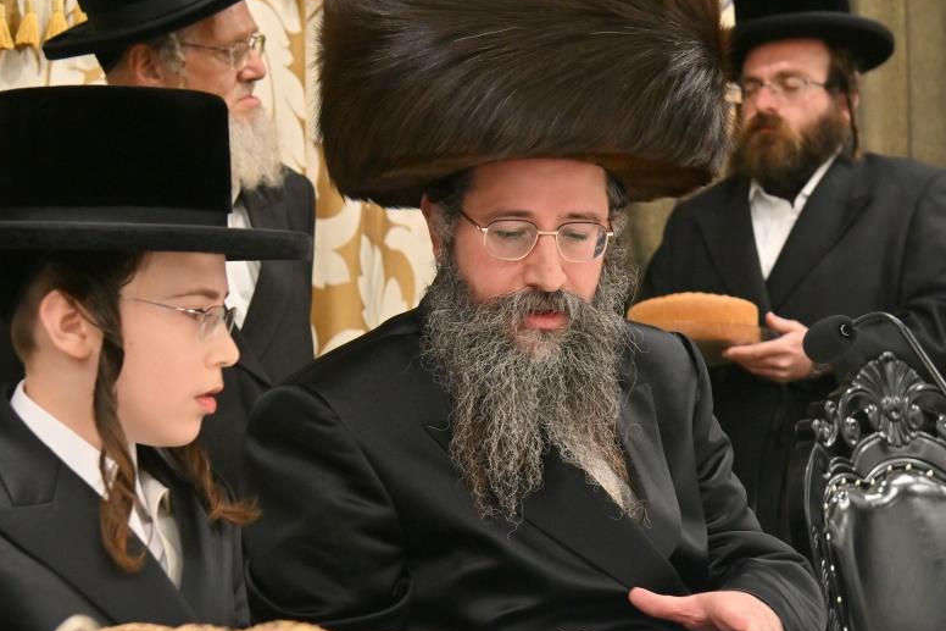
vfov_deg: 14.4
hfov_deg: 21.5
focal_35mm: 95
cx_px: 458
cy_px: 290
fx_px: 2496
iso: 400
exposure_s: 1/250
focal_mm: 48
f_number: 4
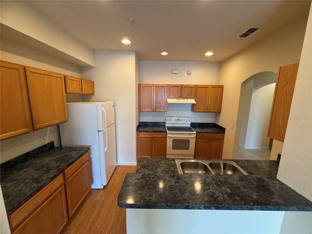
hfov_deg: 102.1
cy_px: 117
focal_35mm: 14
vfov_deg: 85.7
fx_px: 126
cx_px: 156
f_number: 2.2
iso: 320
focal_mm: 2.22
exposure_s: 1/120
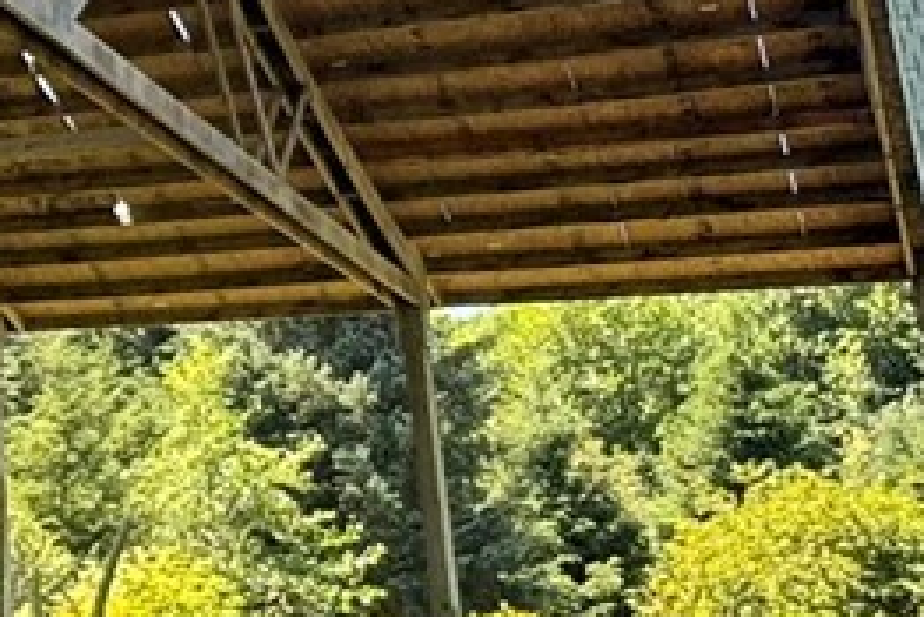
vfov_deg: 14.9
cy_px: -85
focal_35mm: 89
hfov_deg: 19.5
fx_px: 2285
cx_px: -522
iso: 40
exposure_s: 1/201
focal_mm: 2.22
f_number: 2.2
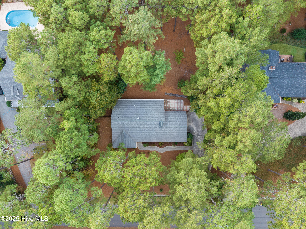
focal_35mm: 24
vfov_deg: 56.8
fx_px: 212
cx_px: 153
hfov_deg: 71.6
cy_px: 114
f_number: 8
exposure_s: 1
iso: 100
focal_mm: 12.29
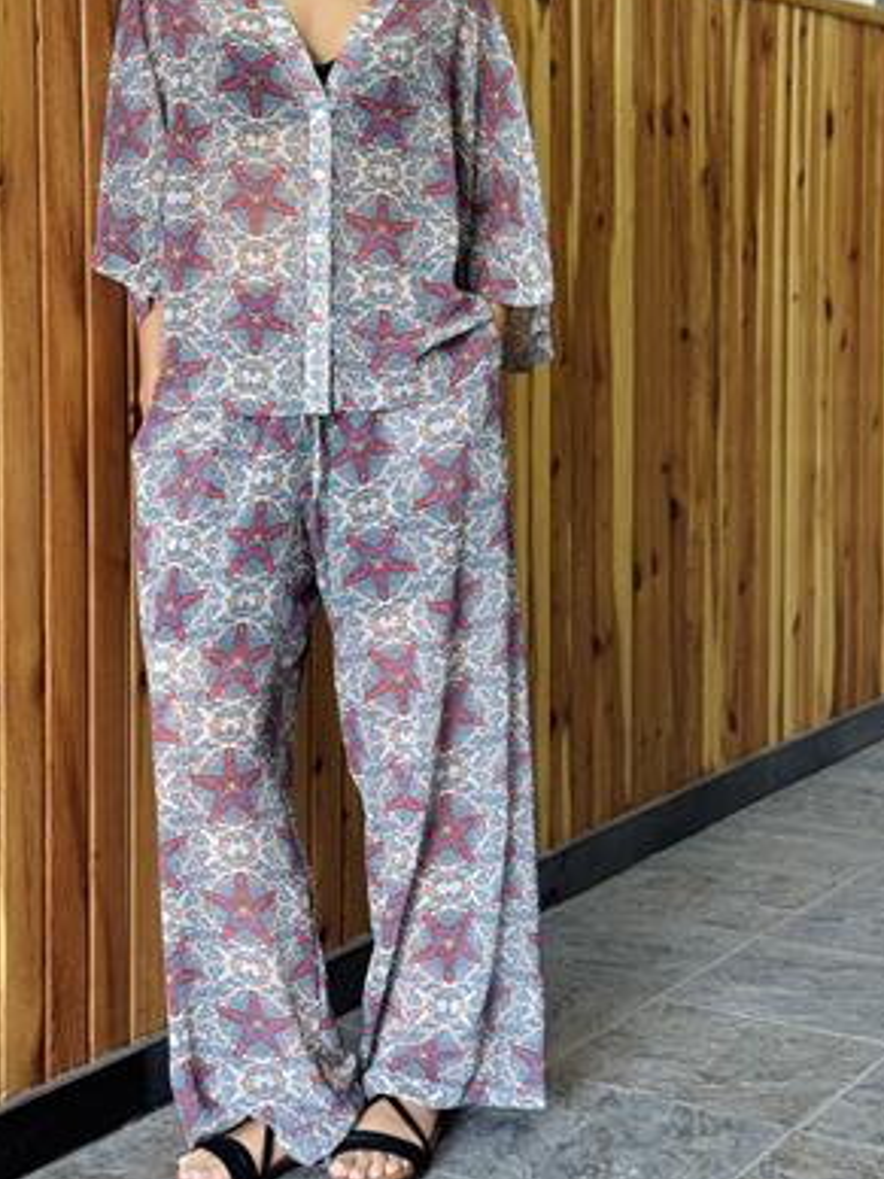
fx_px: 2247
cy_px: 384
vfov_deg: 29.2
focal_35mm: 66
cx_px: 346
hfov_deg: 22.2
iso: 125
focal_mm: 6.76
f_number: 1.78
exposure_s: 1/50
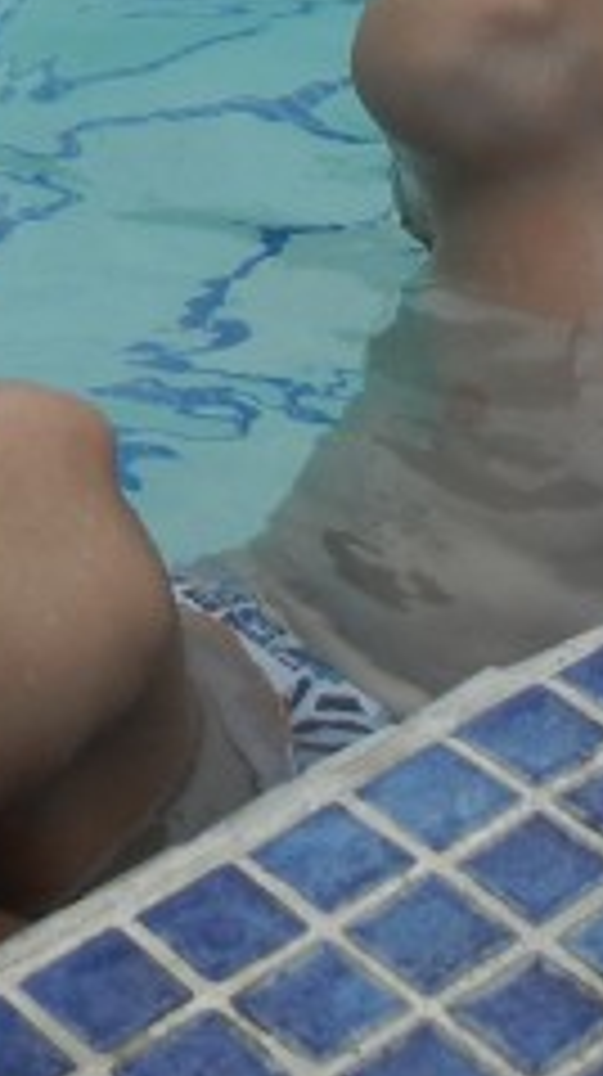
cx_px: 292
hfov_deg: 8.6
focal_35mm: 140
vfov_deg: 14.3
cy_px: -558
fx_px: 3989
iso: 160
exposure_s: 1/465
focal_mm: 5.4
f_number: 7
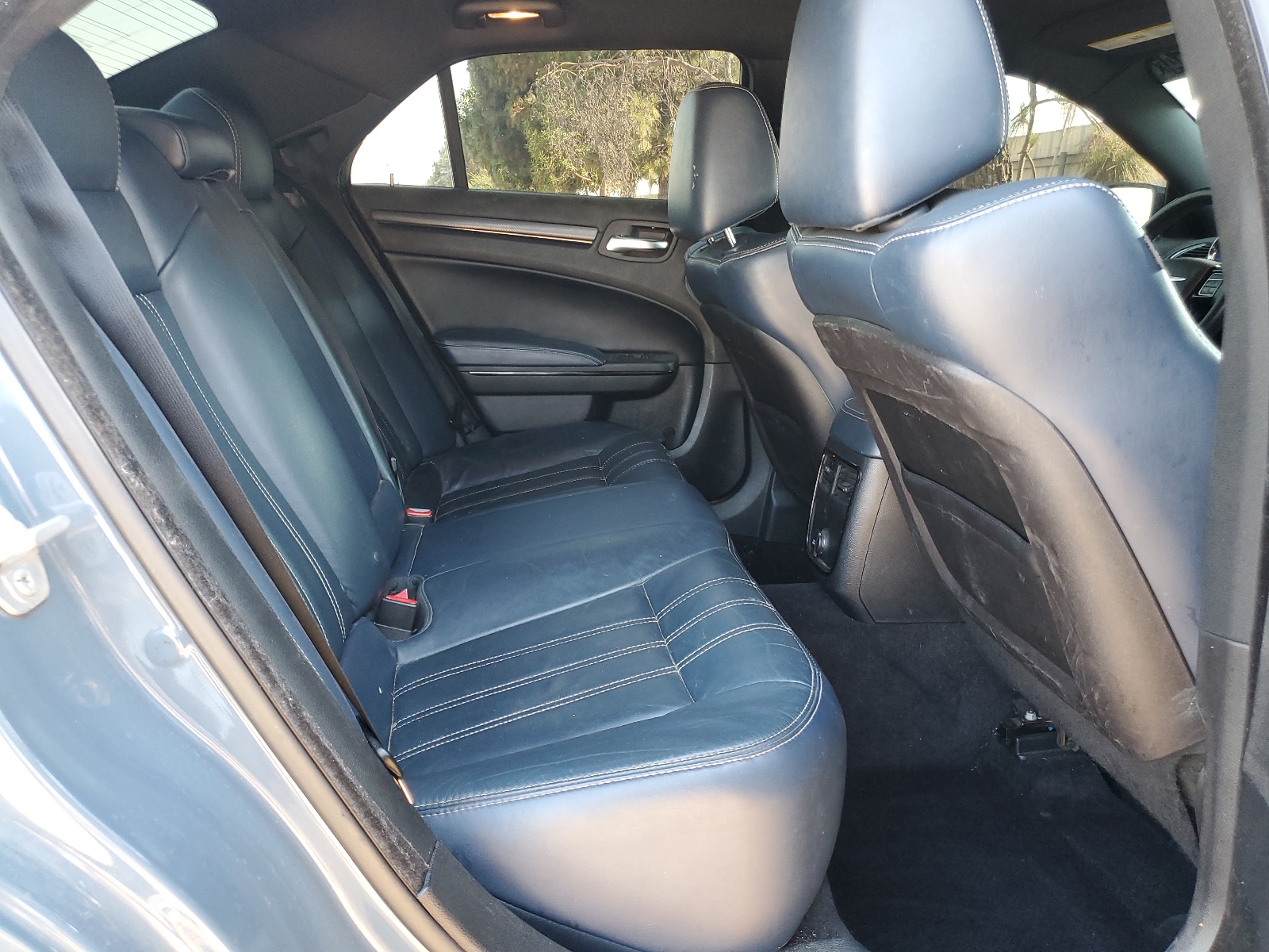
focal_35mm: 26
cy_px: 476
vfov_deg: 53.1
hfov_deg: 67.3
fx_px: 953
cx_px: 634
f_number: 1.5
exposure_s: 1/60.2
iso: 125
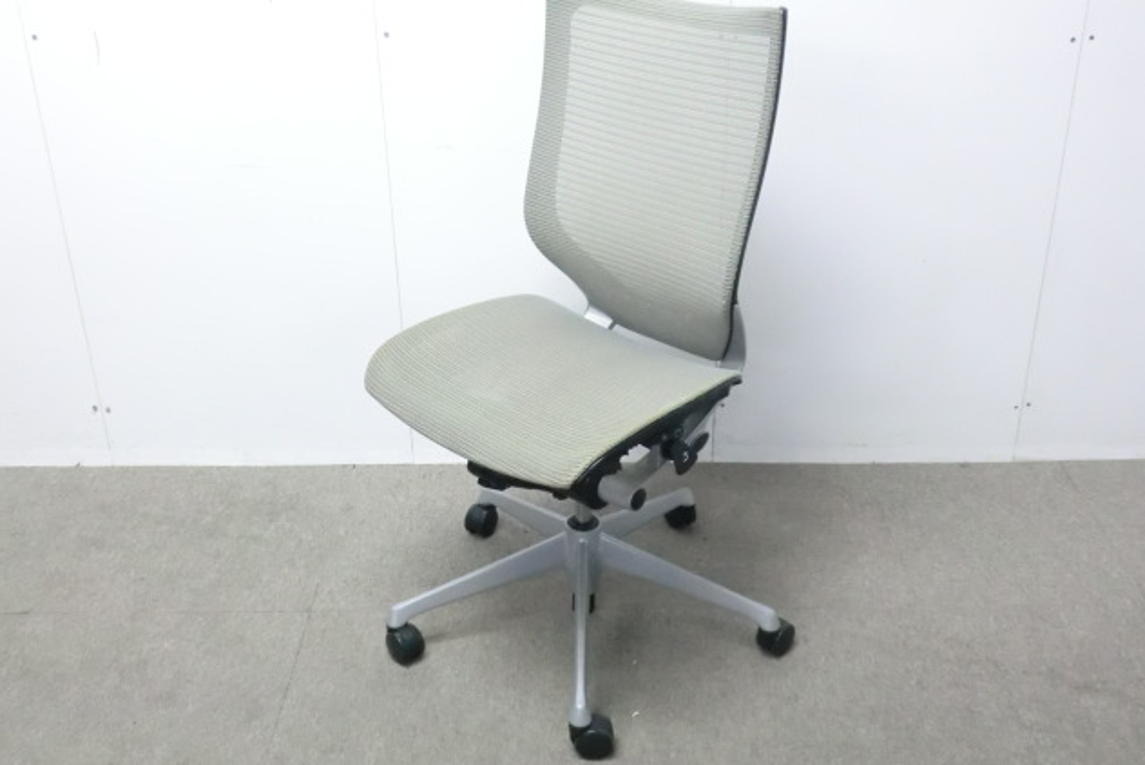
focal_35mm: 40
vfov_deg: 33.4
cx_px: 578
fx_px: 1273
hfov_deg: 48.4
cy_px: 344
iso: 800
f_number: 3.9
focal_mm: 6.9
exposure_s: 1/30
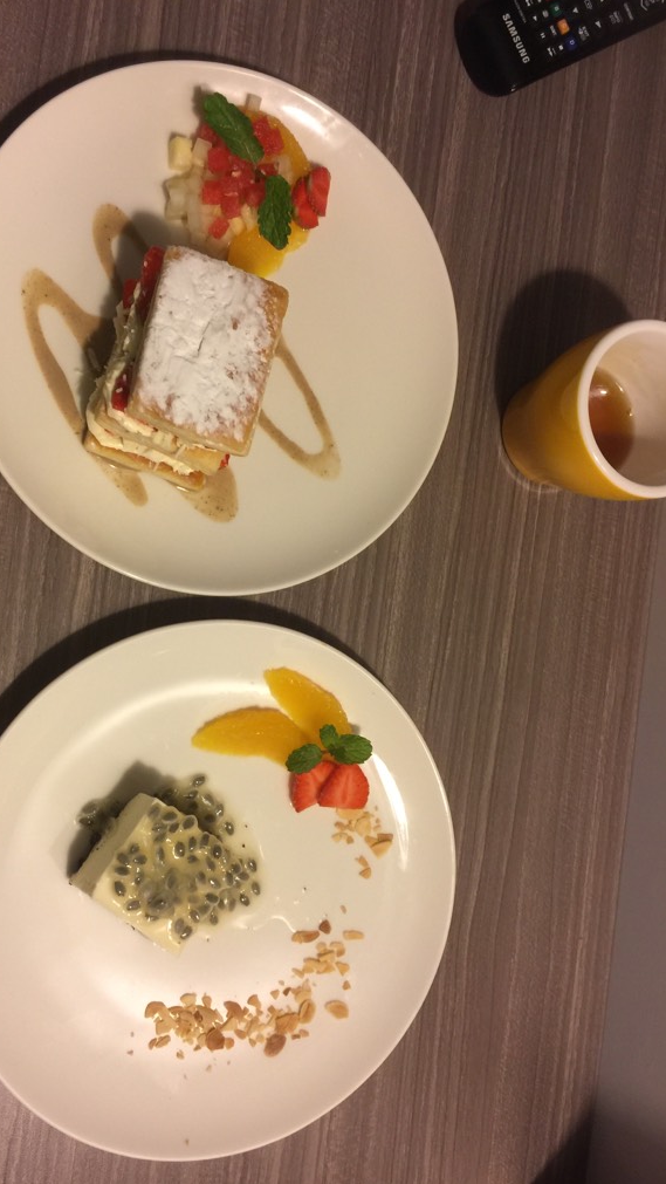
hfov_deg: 36.4
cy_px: 597
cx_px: 227
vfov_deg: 61.0
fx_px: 1004
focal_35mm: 32
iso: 40
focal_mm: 4.15
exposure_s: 1/17
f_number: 2.2
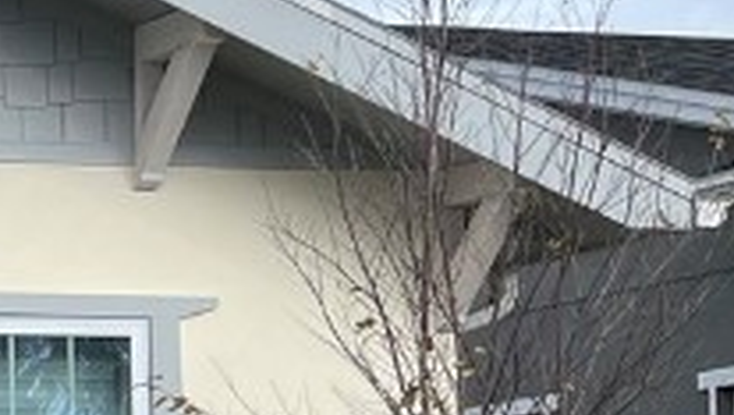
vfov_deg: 8.5
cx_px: -996
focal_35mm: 140
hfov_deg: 12.3
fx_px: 2728
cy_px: 635
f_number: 1.6
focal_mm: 5.1
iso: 50
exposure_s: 1/2410
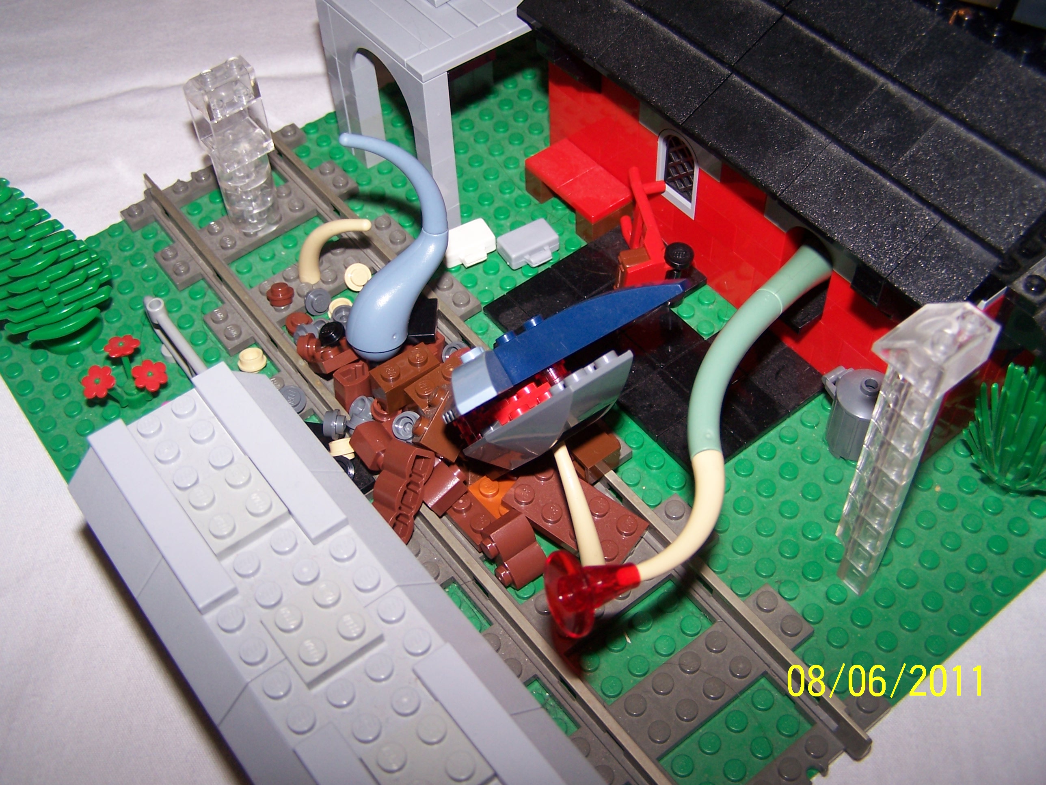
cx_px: 523
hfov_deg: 49.0
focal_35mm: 38
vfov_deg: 37.7
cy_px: 392
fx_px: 1148
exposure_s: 1/60
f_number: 2.8
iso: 80
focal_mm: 6.3
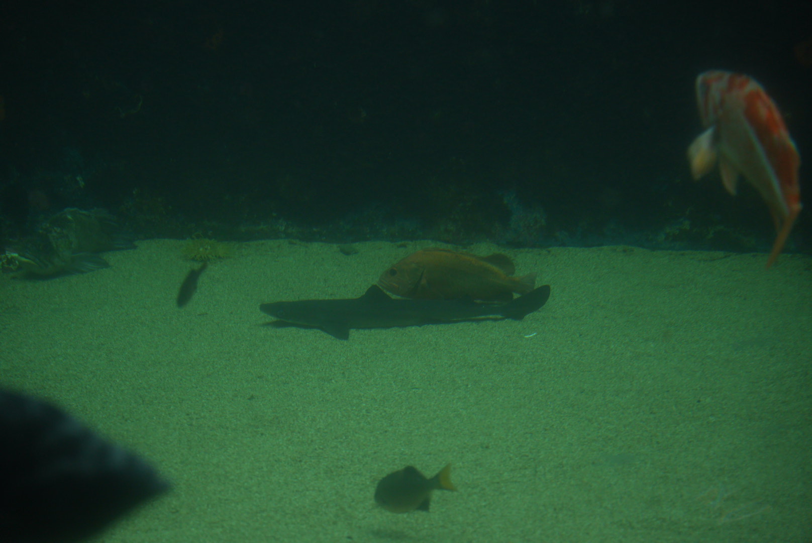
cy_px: 272
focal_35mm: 70
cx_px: 406
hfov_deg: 28.8
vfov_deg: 19.5
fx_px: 1580
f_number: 2.8
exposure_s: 1/500
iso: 1600
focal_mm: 70
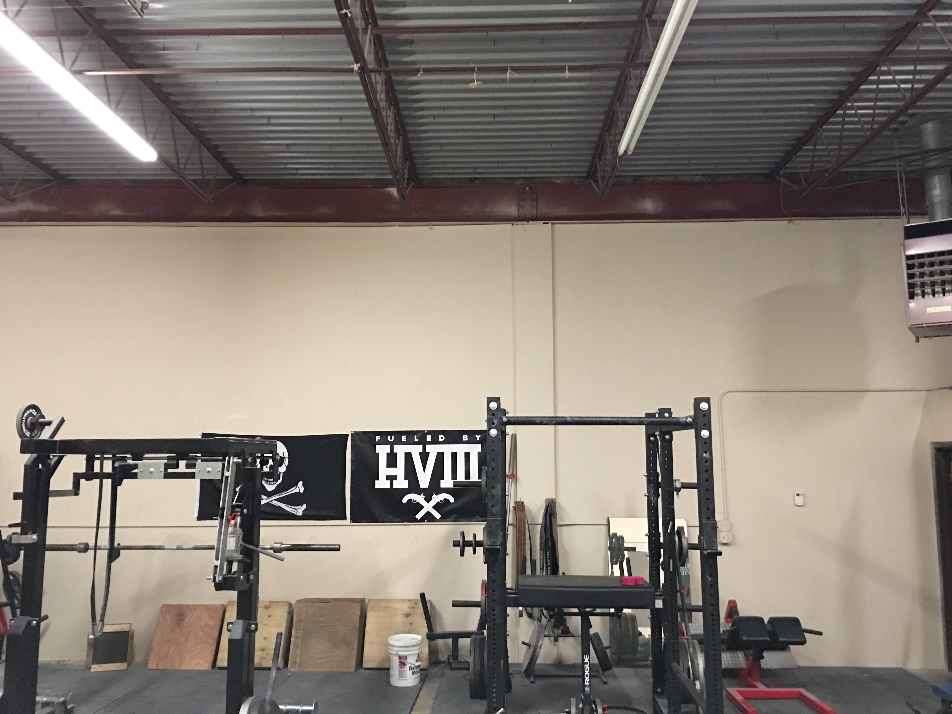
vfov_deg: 48.2
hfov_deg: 61.7
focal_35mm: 29
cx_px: 476
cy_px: 357
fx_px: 798
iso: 80
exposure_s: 1/4
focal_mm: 4.15
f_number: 2.2
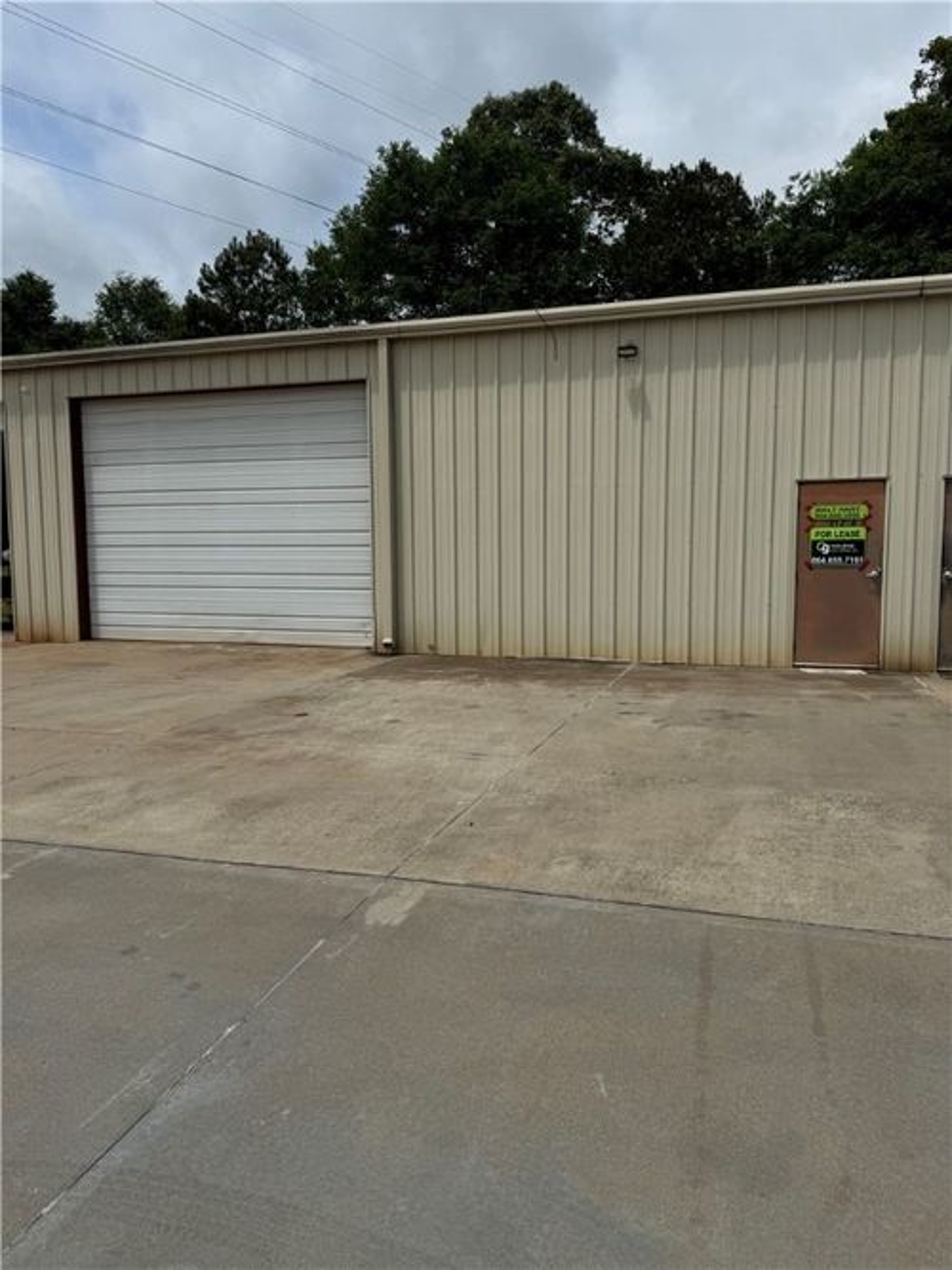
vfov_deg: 71.6
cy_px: 635
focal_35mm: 24
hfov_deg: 56.8
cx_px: 476
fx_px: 880
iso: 80
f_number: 1.78
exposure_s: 1/10417
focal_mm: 6.76
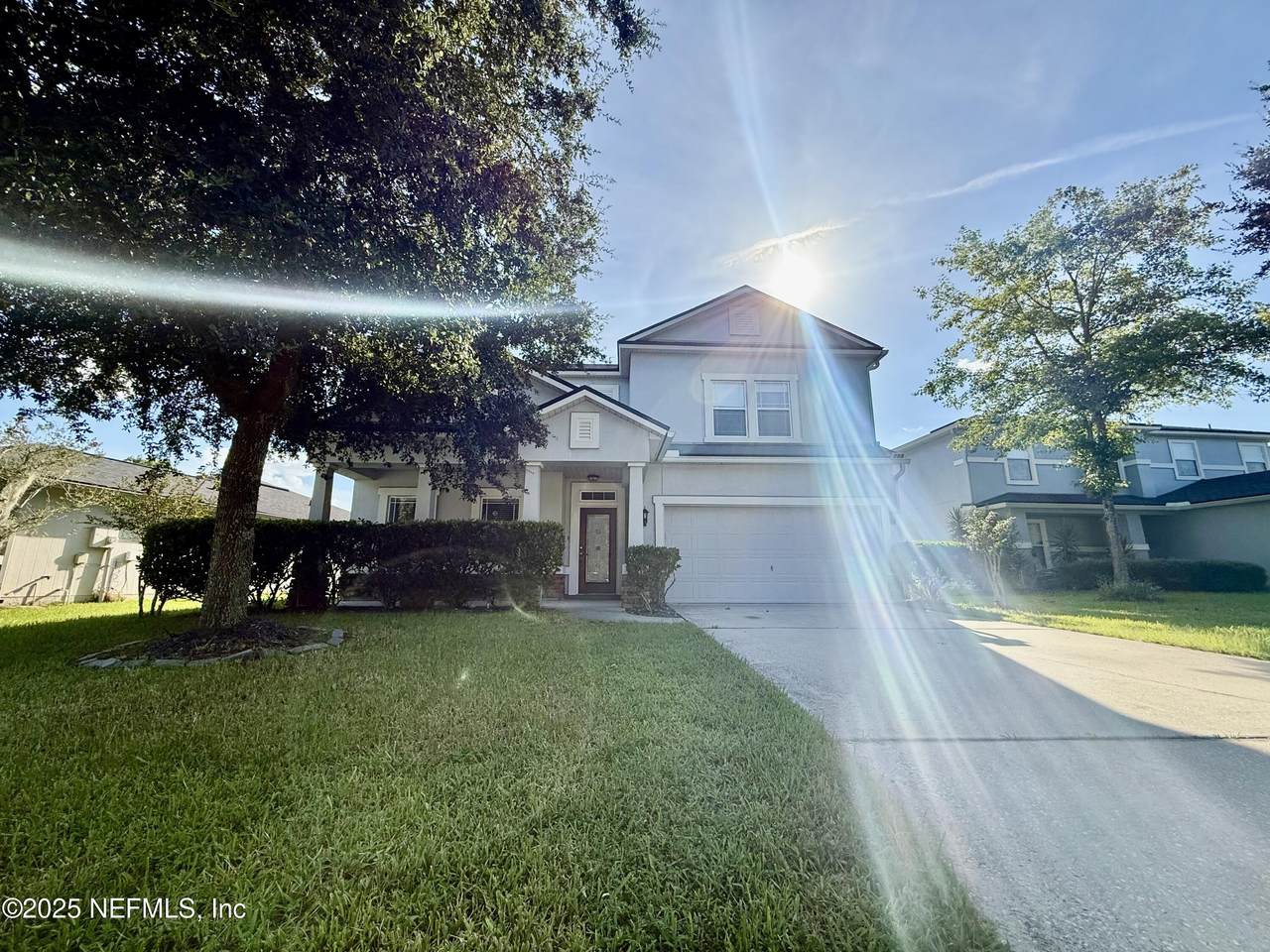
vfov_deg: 85.7
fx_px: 514
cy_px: 476
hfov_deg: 102.1
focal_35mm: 14
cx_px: 635
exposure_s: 1/1497
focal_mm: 2.22
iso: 64
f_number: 2.2
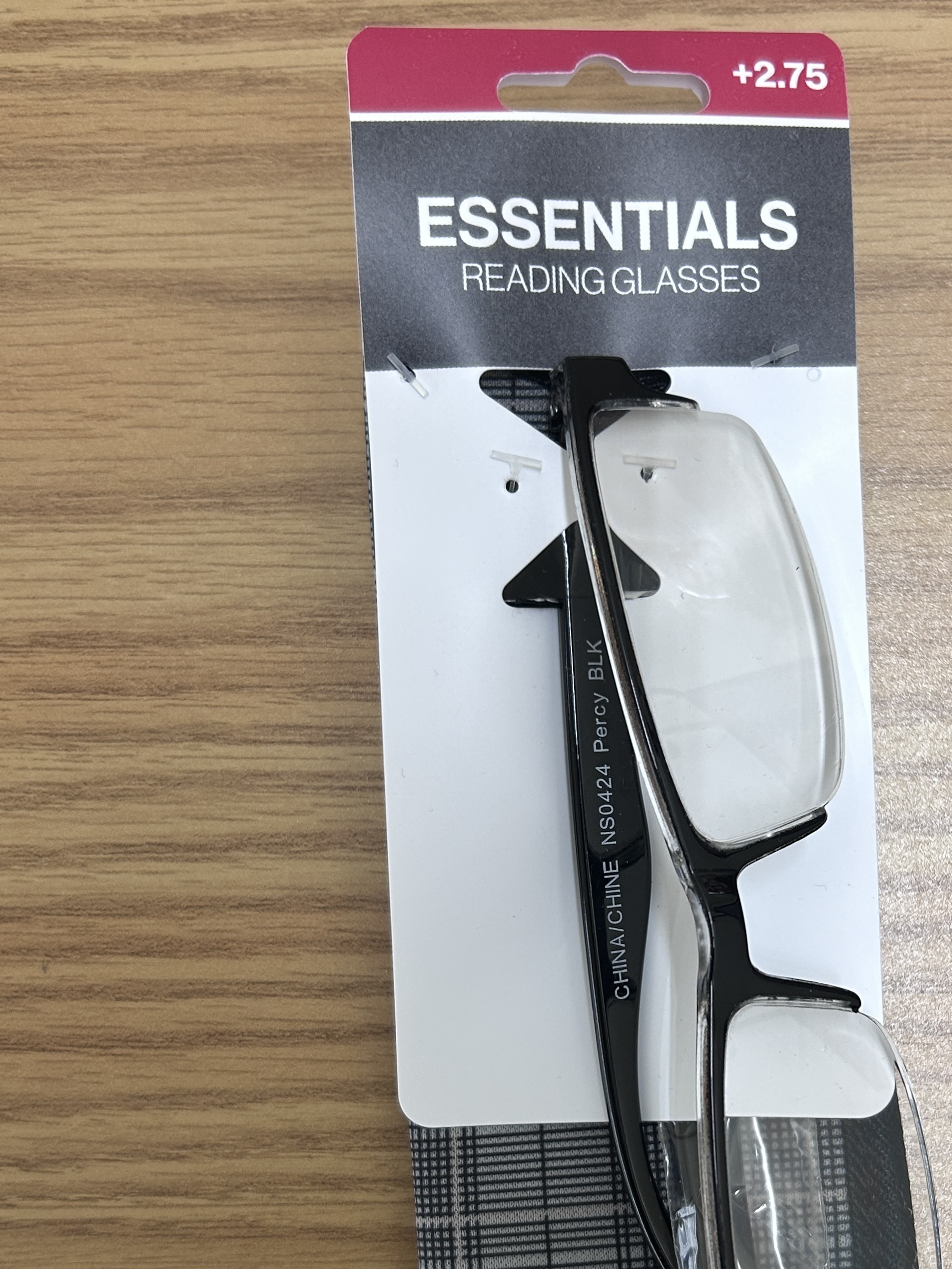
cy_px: 762
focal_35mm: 37
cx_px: 628
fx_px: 1357
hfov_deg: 38.3
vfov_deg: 49.8
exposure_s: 1/120
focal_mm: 5.7
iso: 100
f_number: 1.5
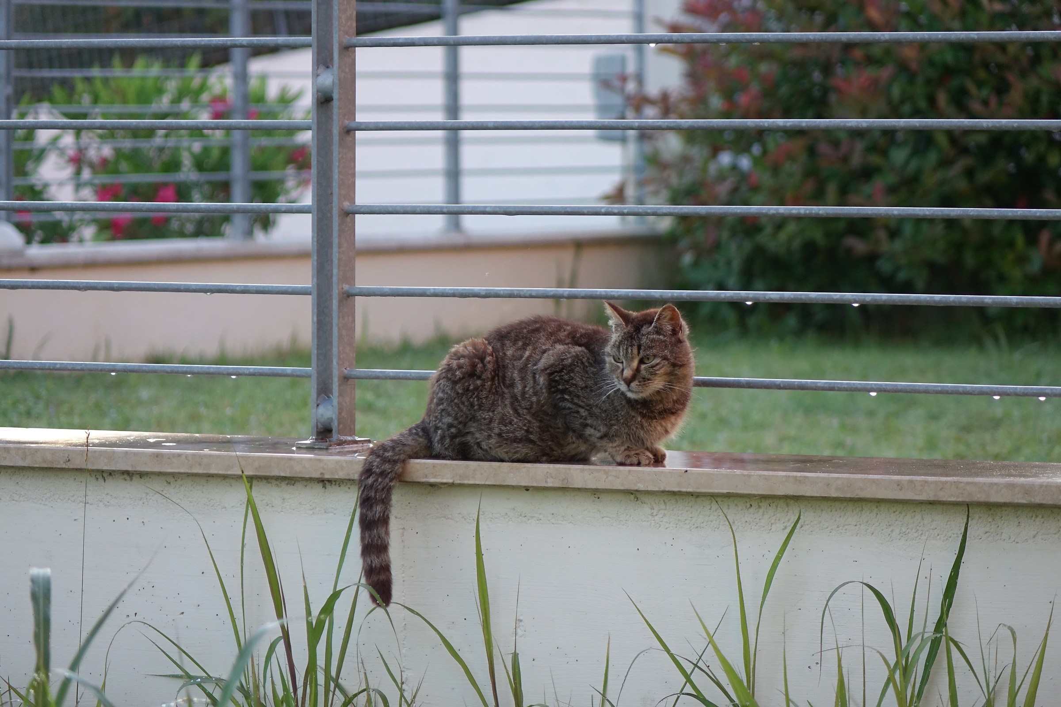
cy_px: 354
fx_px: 5894
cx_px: 530
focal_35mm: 200
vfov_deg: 6.9
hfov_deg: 10.3
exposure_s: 1/250
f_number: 2.8
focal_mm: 73.3
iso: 500
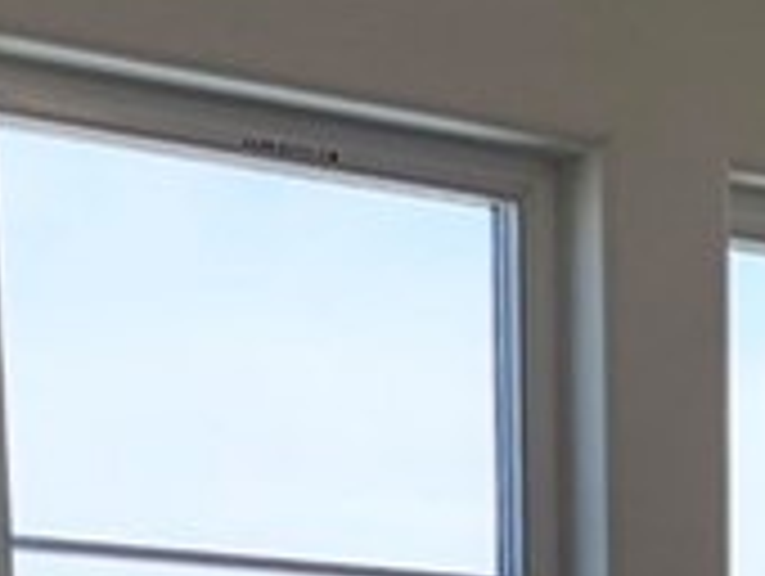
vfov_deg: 9.5
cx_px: 918
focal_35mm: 144
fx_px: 3187
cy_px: 1226
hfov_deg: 13.3
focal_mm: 6.7
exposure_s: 1/134
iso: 16
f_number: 1.8
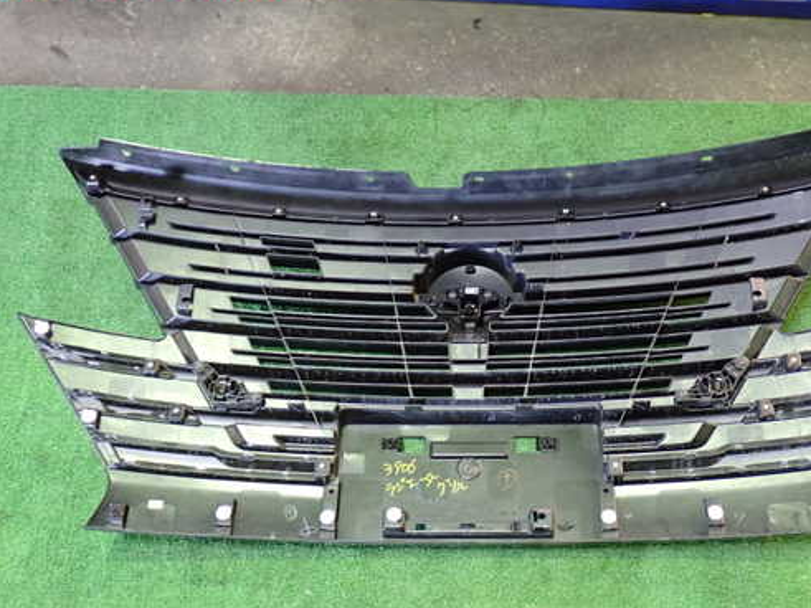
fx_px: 1031
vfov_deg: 32.8
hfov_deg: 42.8
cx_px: 464
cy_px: 334
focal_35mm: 44
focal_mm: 6.37
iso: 800
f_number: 2.5
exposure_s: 1/30
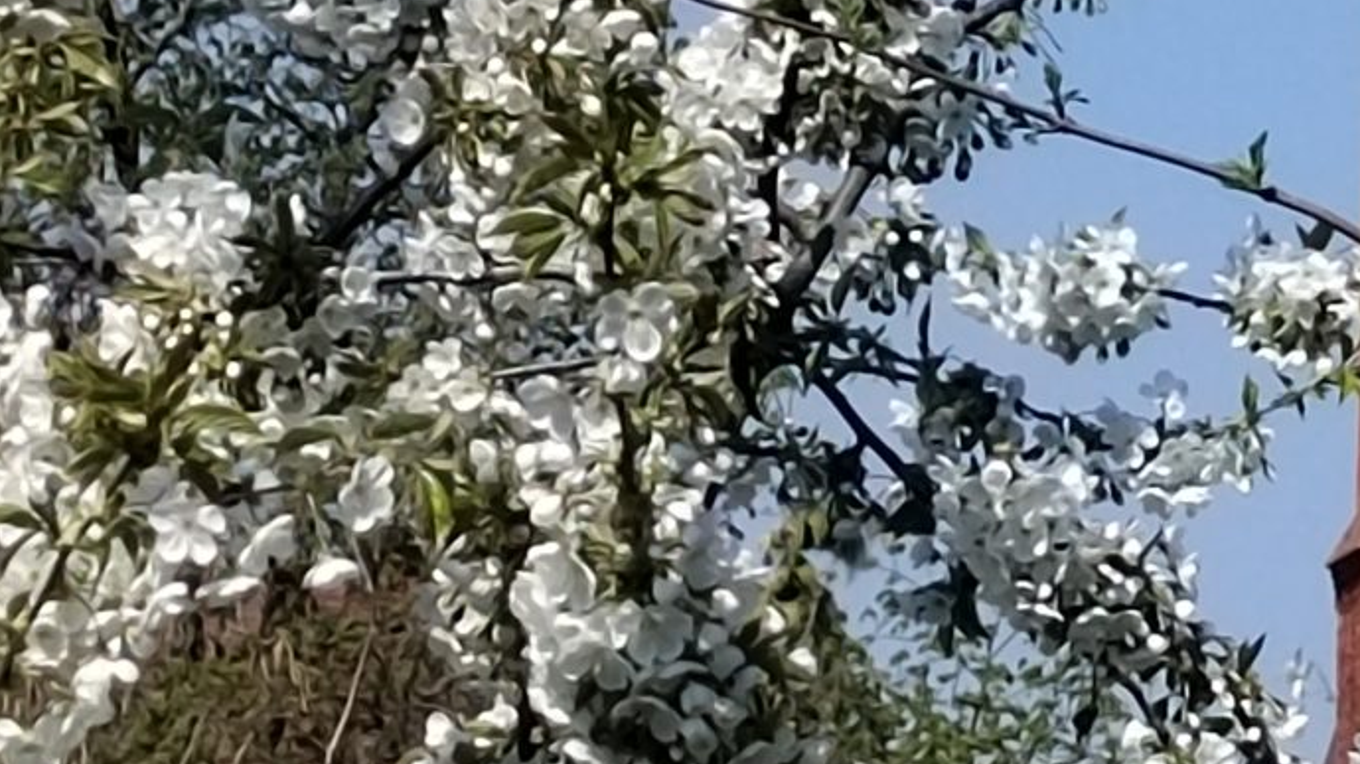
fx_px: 13194
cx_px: 1504
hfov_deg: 5.9
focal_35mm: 366
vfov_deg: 3.3
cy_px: -411
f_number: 1.9
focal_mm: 5.52
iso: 313
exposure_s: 1/2000
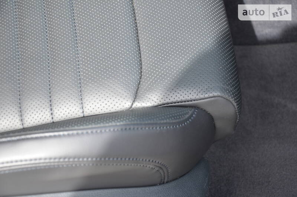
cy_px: 98
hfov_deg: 22.0
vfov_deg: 14.6
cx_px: 148
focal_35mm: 93
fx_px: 766
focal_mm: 62
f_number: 5.6
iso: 280
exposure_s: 1/125
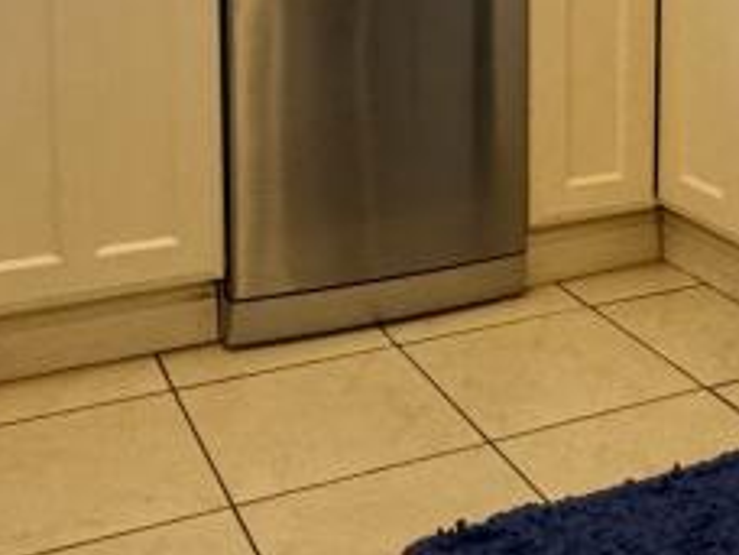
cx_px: 535
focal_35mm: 63
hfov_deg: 30.3
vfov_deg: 21.8
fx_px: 1345
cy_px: -88
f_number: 2.2
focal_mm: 2.22
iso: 500
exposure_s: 1/50
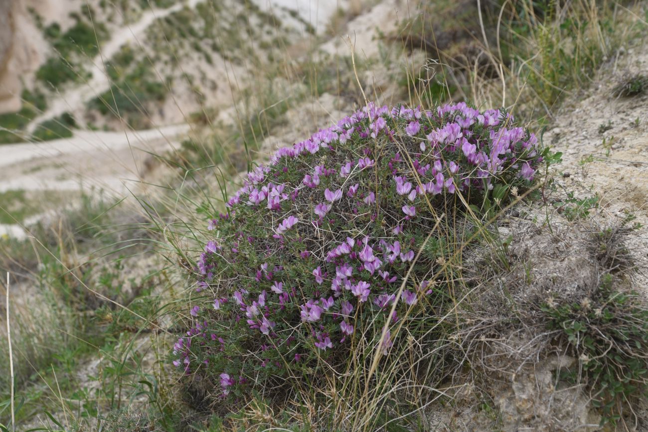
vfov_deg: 27.0
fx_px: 900
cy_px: 216
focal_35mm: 50
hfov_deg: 39.6
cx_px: 324
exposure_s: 1/125
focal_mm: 50
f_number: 7.1
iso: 200
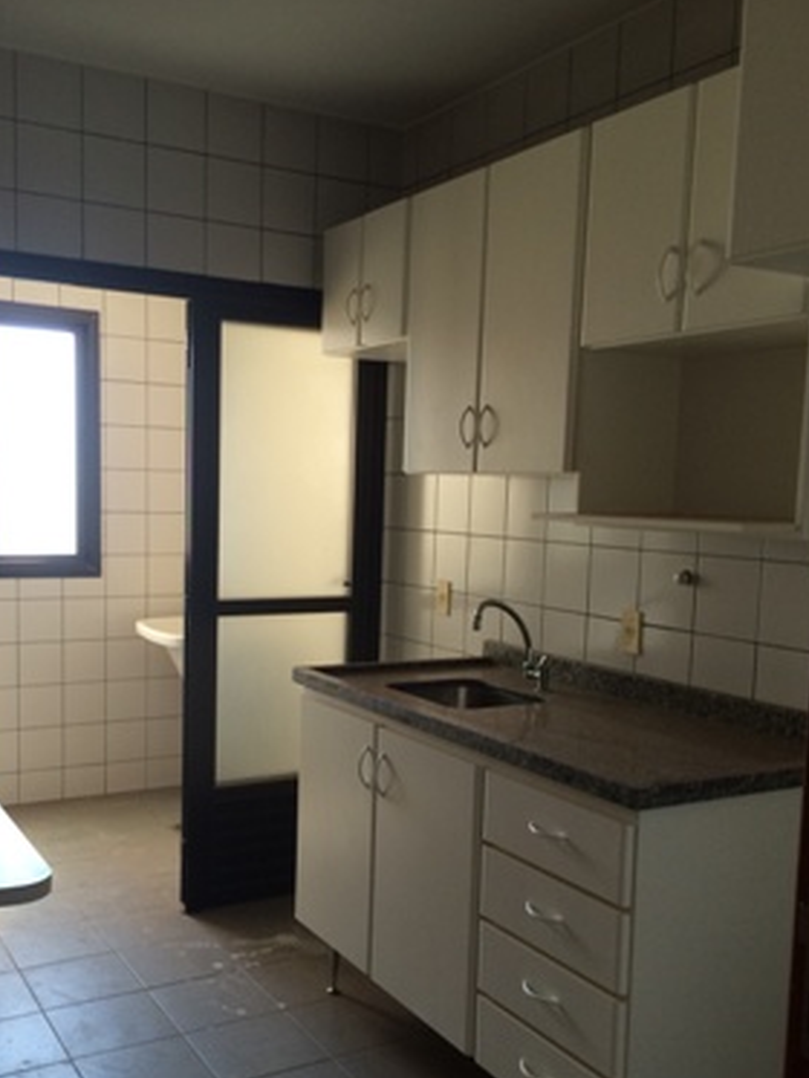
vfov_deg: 51.1
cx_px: 361
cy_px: 624
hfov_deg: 39.6
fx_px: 1121
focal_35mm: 36
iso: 40
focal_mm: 4.12
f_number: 2.2
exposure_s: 1/30
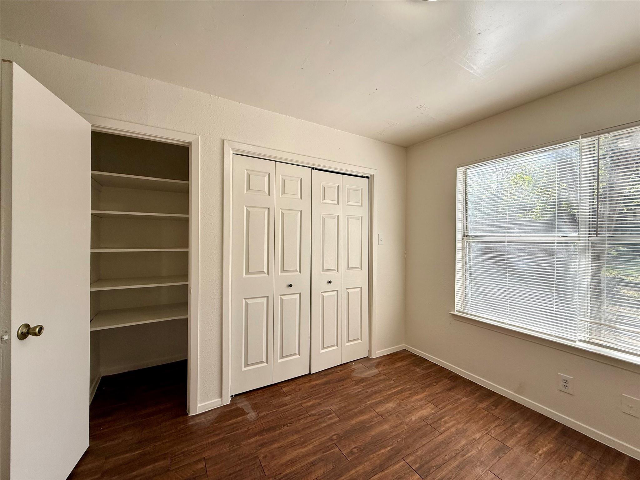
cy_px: 240
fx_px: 259
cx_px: 320
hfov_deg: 102.1
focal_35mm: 14
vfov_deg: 85.7
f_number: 2.2
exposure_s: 1/122
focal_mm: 2.22
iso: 64
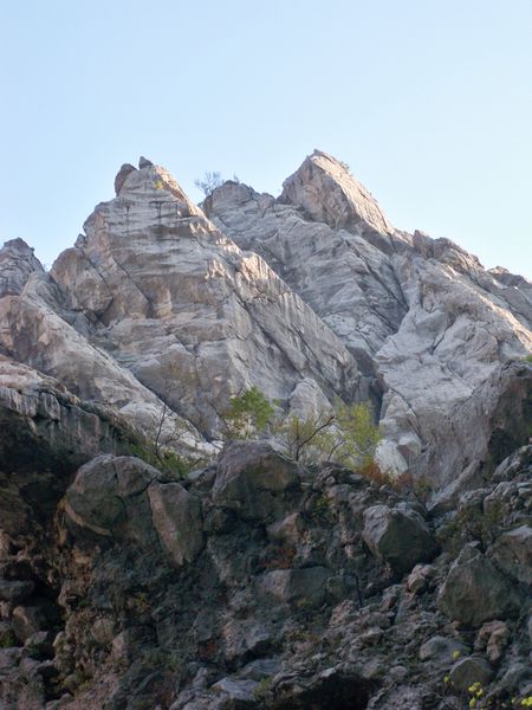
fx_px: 2152
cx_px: 266
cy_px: 355
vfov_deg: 18.7
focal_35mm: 105
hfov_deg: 14.1
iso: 200
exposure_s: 1/100
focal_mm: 18.8
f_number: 5.7
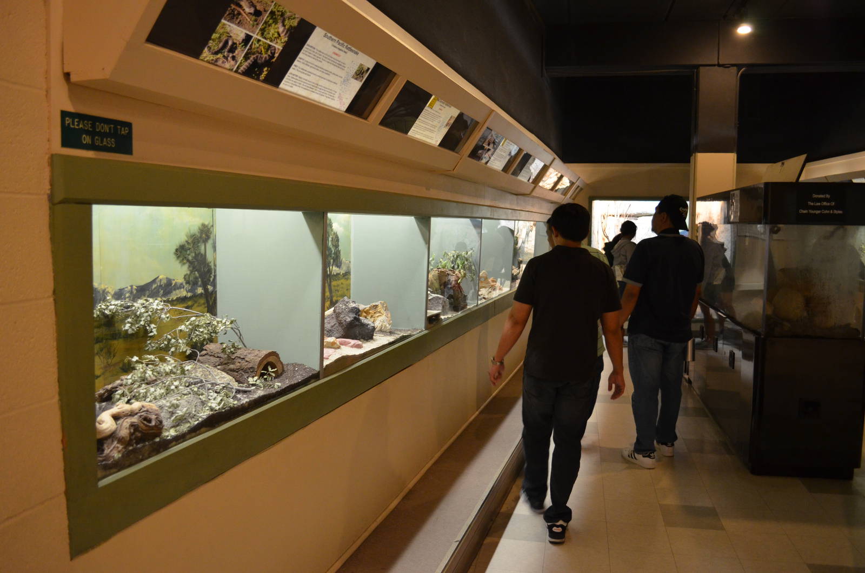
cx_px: 432
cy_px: 286
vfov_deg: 47.7
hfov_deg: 67.5
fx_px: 647
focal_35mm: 27
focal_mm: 18
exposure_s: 1/30
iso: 1400
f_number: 3.5
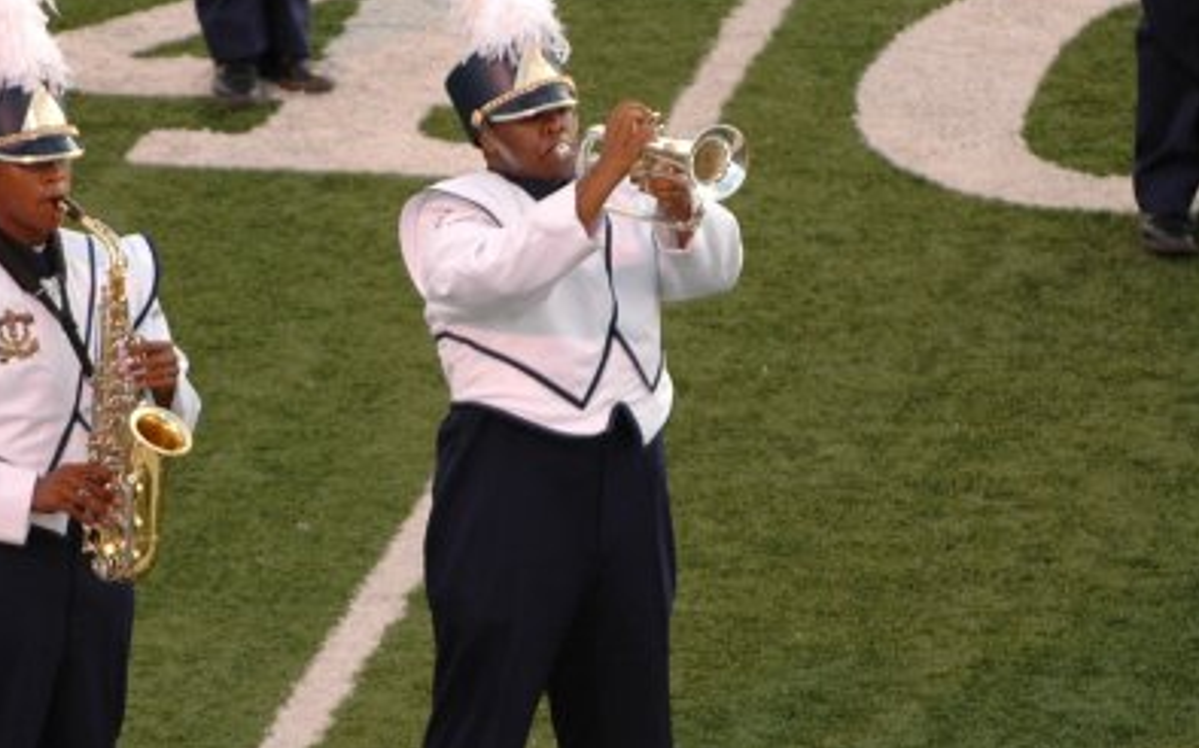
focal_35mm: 621
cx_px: 426
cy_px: 404
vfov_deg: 2.1
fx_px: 20286
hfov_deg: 3.4
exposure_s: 1/100
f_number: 2.8
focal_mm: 200
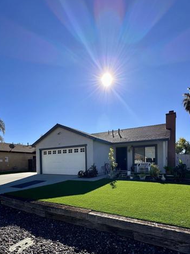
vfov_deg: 82.1
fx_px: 139
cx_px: 100
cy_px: 167
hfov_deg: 68.6
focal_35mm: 19
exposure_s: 1/2174
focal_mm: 2.22
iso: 50
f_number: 2.2
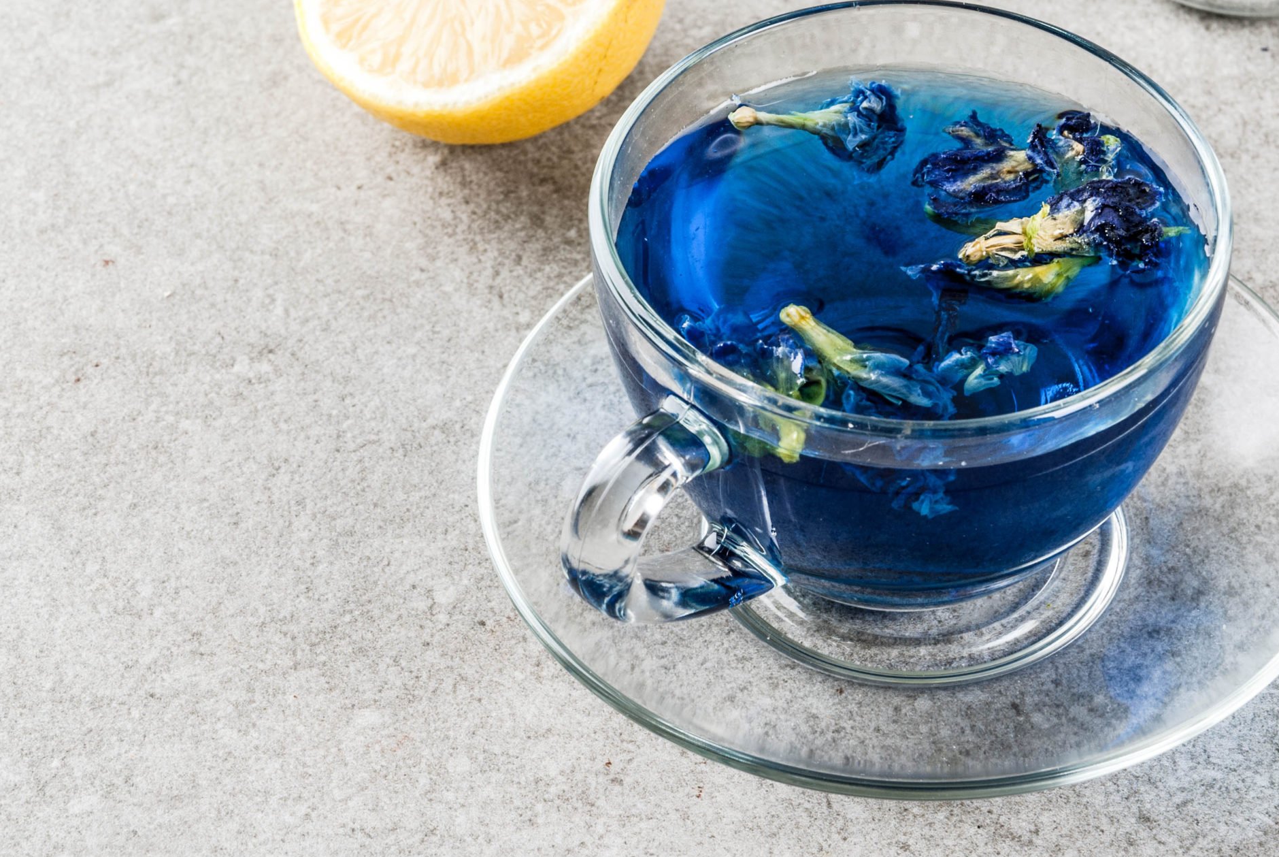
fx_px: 5087
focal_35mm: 143
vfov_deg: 9.6
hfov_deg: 14.3
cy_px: 300
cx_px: 663
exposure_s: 1/60
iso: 100
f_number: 13
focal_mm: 70
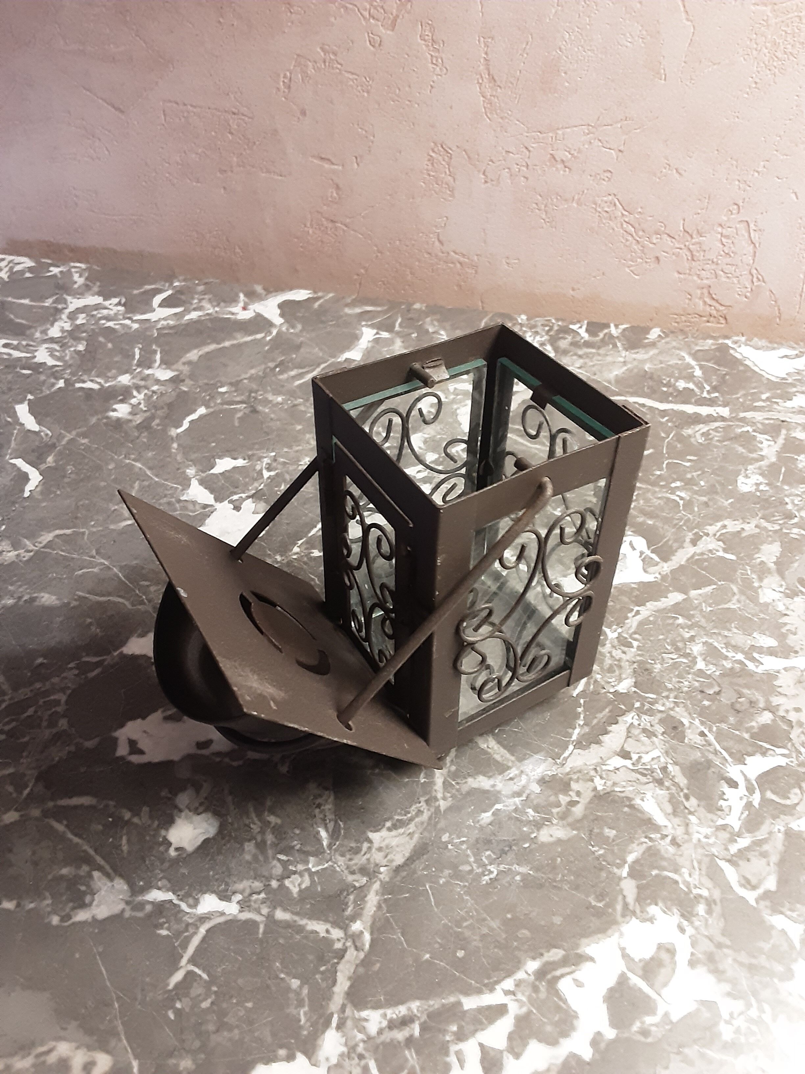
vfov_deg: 63.4
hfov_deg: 49.7
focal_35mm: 28
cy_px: 537
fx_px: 868
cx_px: 402
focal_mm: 2.9
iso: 250
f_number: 1.9
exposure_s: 1/25
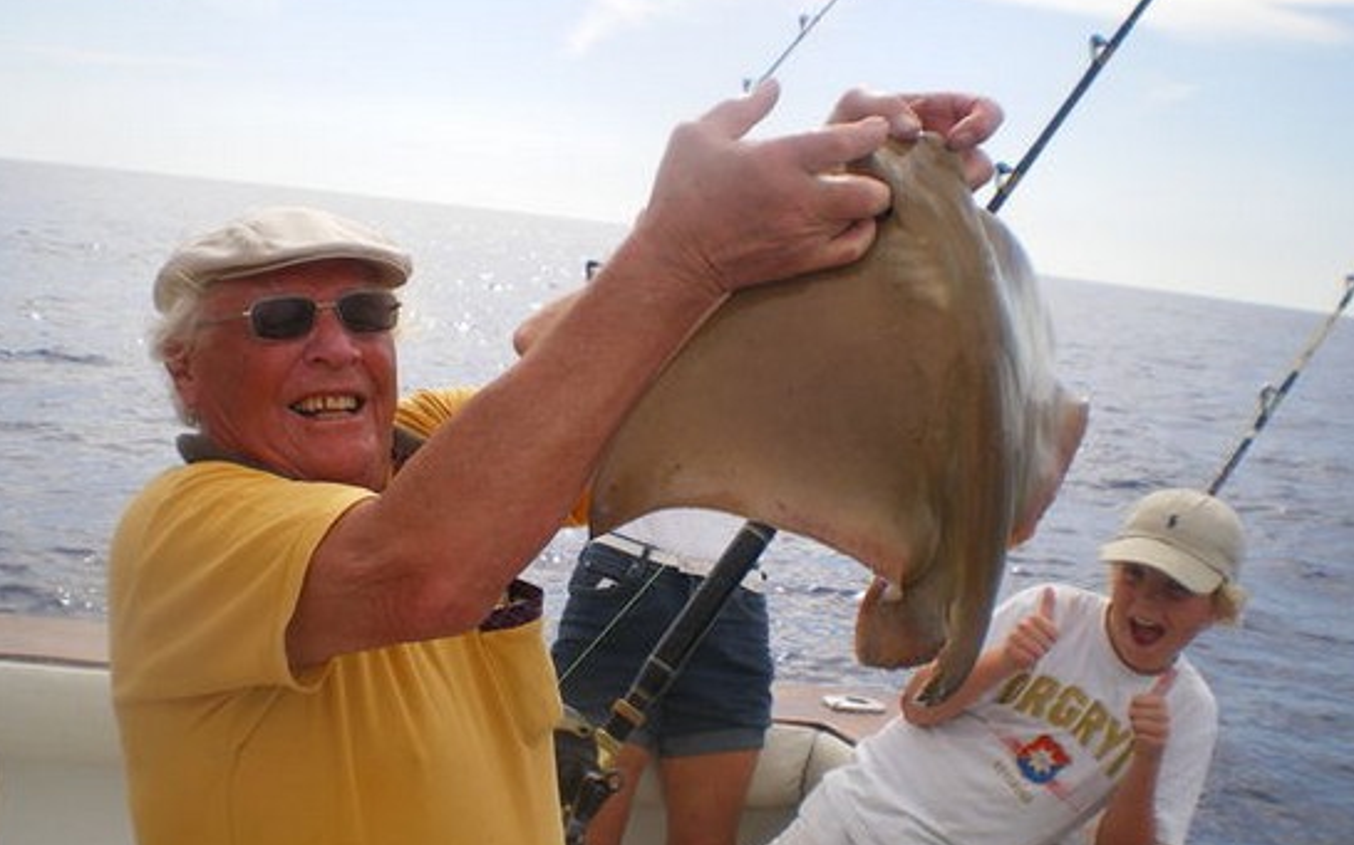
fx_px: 1623
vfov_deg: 29.2
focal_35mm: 44
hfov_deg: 45.2
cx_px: 608
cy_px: 429
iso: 50
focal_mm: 6.3
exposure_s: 1/400
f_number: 4.6
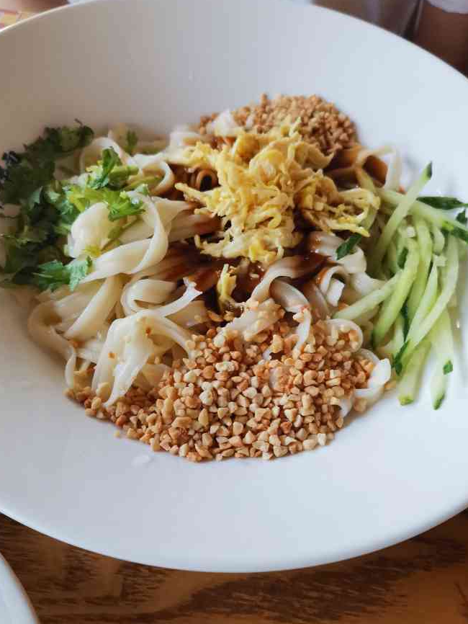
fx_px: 504
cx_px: 222
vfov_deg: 63.4
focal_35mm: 28
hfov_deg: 49.7
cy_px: 320
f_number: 1.8
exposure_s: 1/100
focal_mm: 5.5
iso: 200
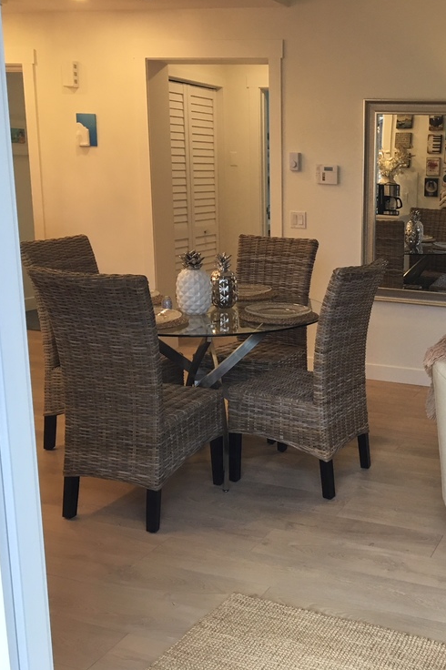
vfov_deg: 47.4
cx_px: 408
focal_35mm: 41
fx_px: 763
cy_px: 339
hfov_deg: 31.0
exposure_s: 1/30
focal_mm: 4.15
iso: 40
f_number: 2.2
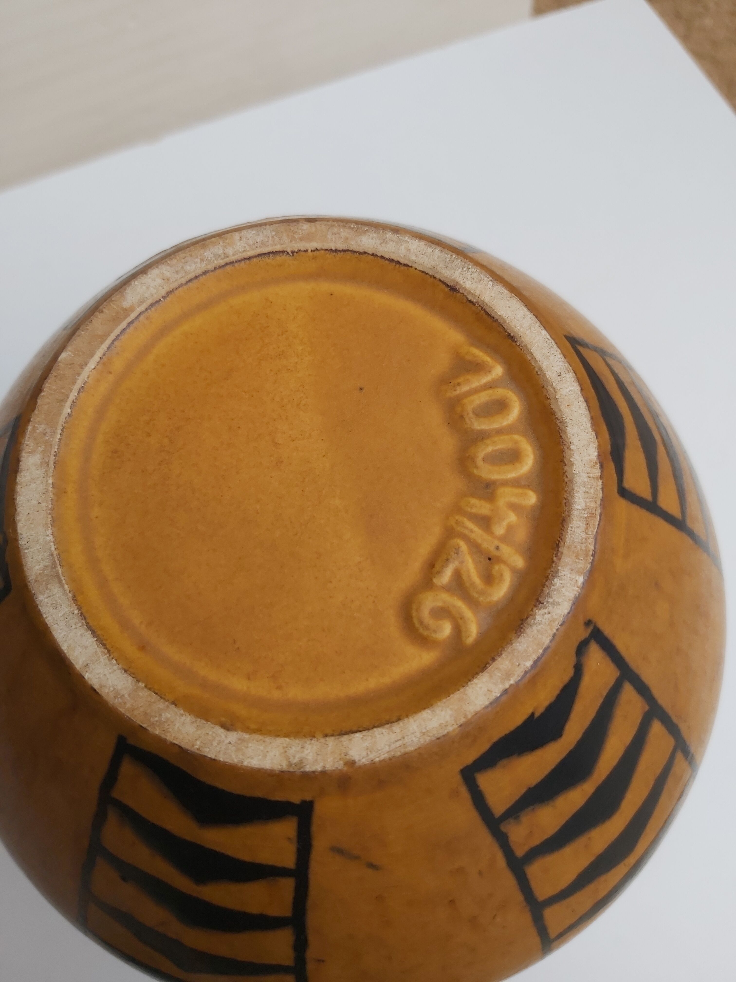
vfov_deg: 67.3
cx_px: 368
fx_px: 737
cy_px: 491
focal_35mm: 26
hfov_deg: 53.1
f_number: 1.7
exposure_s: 1/1820
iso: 64
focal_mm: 3.92
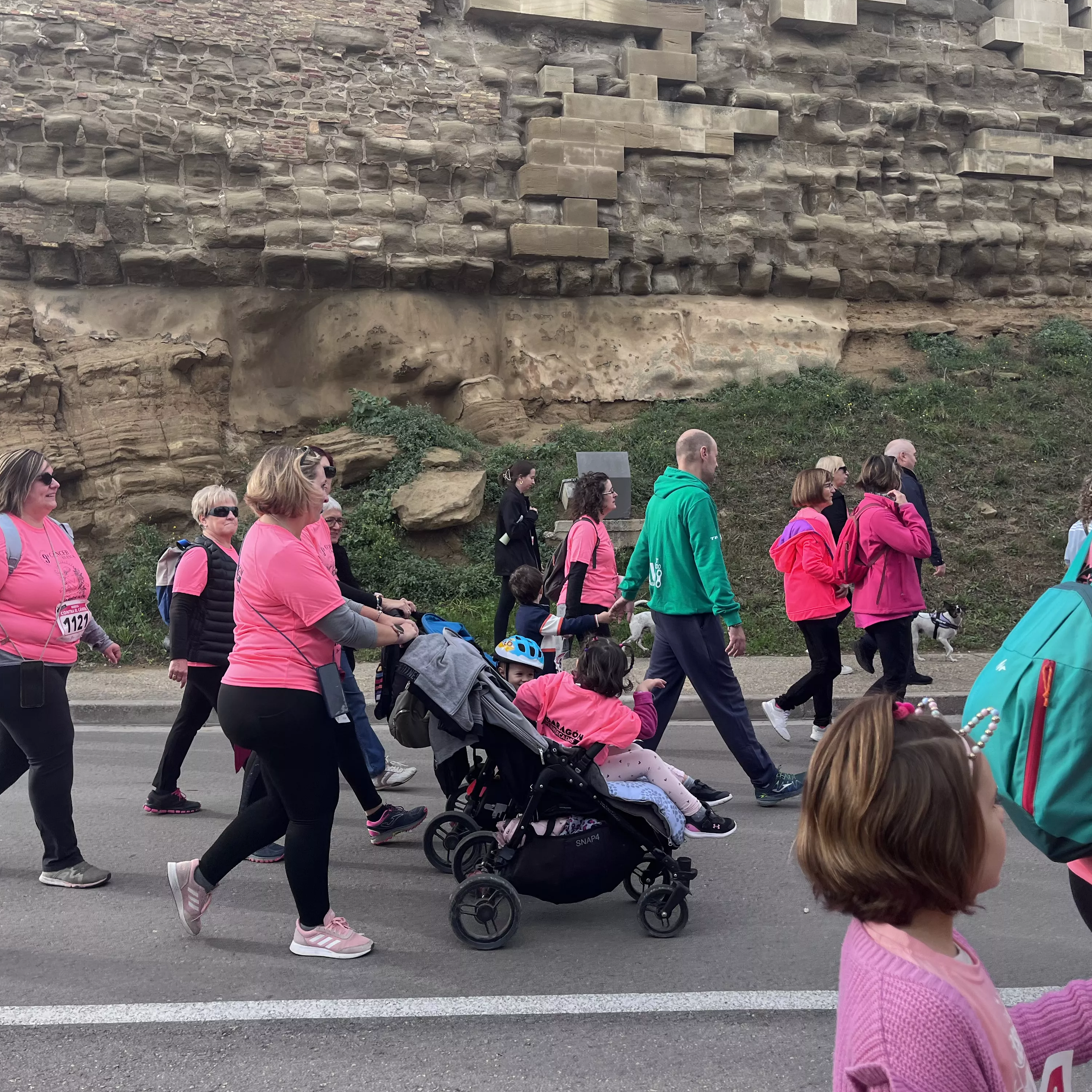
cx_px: 495
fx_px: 1106
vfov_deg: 52.5
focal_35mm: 31
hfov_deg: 52.5
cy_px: 541
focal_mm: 5.1
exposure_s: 1/649
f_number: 1.6
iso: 50
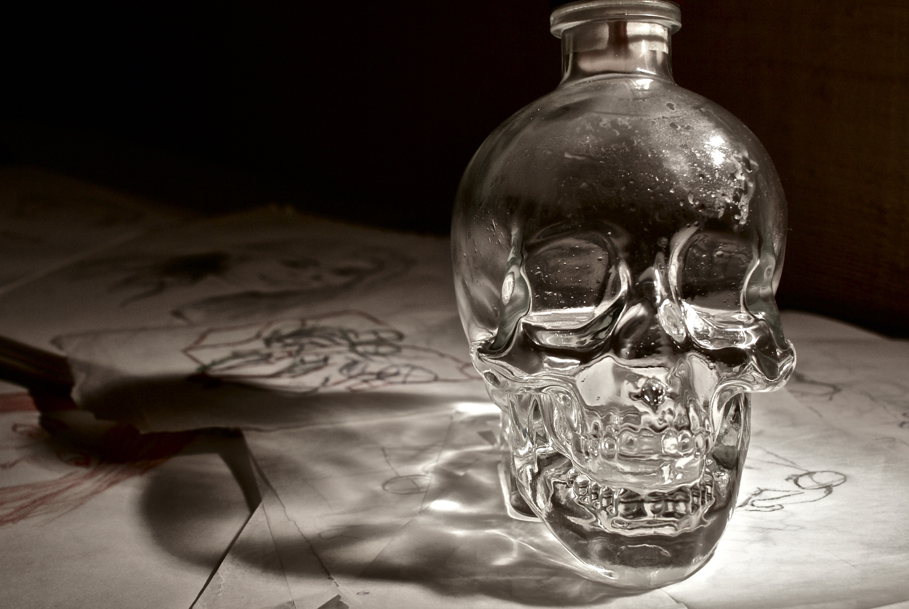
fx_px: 1416
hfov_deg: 35.5
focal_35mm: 56
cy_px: 290
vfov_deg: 24.3
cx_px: 389
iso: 320
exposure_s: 1/50
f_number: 5
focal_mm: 30
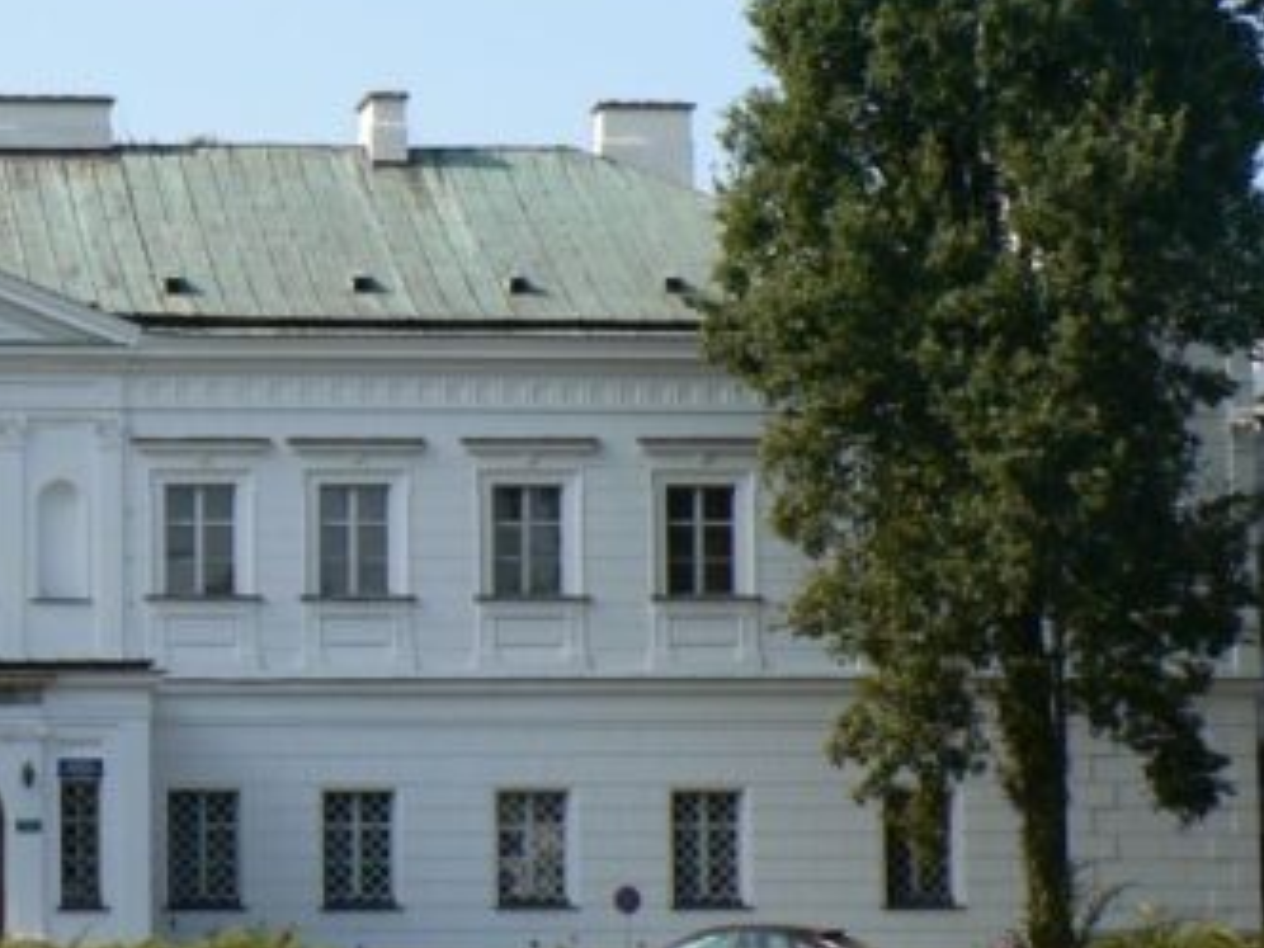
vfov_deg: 11.1
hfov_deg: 14.6
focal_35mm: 133
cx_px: -11
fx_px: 4856
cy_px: 520
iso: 80
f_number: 4
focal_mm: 10.5
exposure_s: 1/400
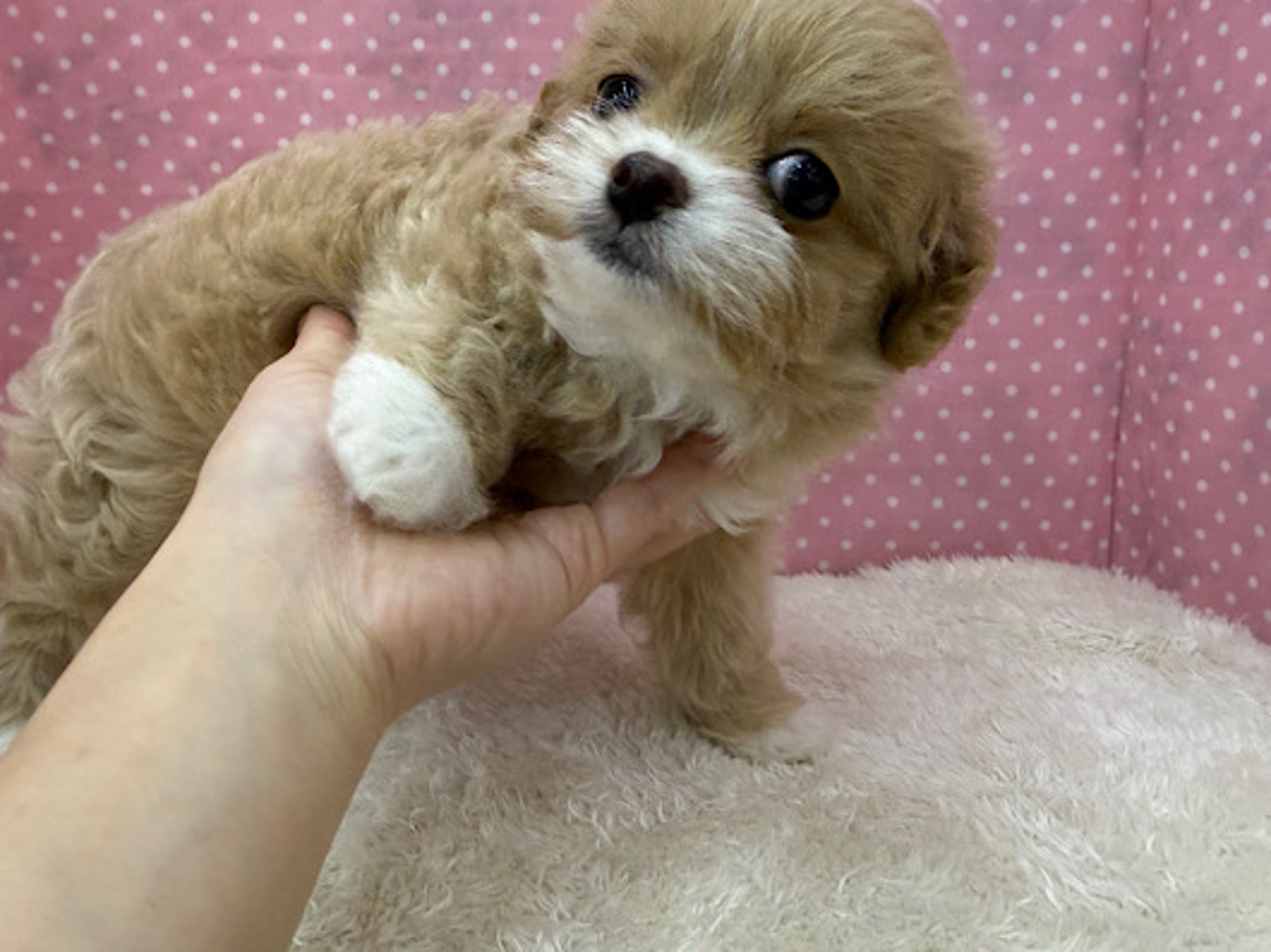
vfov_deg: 48.2
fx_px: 1064
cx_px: 655
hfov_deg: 61.7
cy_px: 451
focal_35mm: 29
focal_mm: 2.22
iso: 200
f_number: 2.2
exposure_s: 1/100
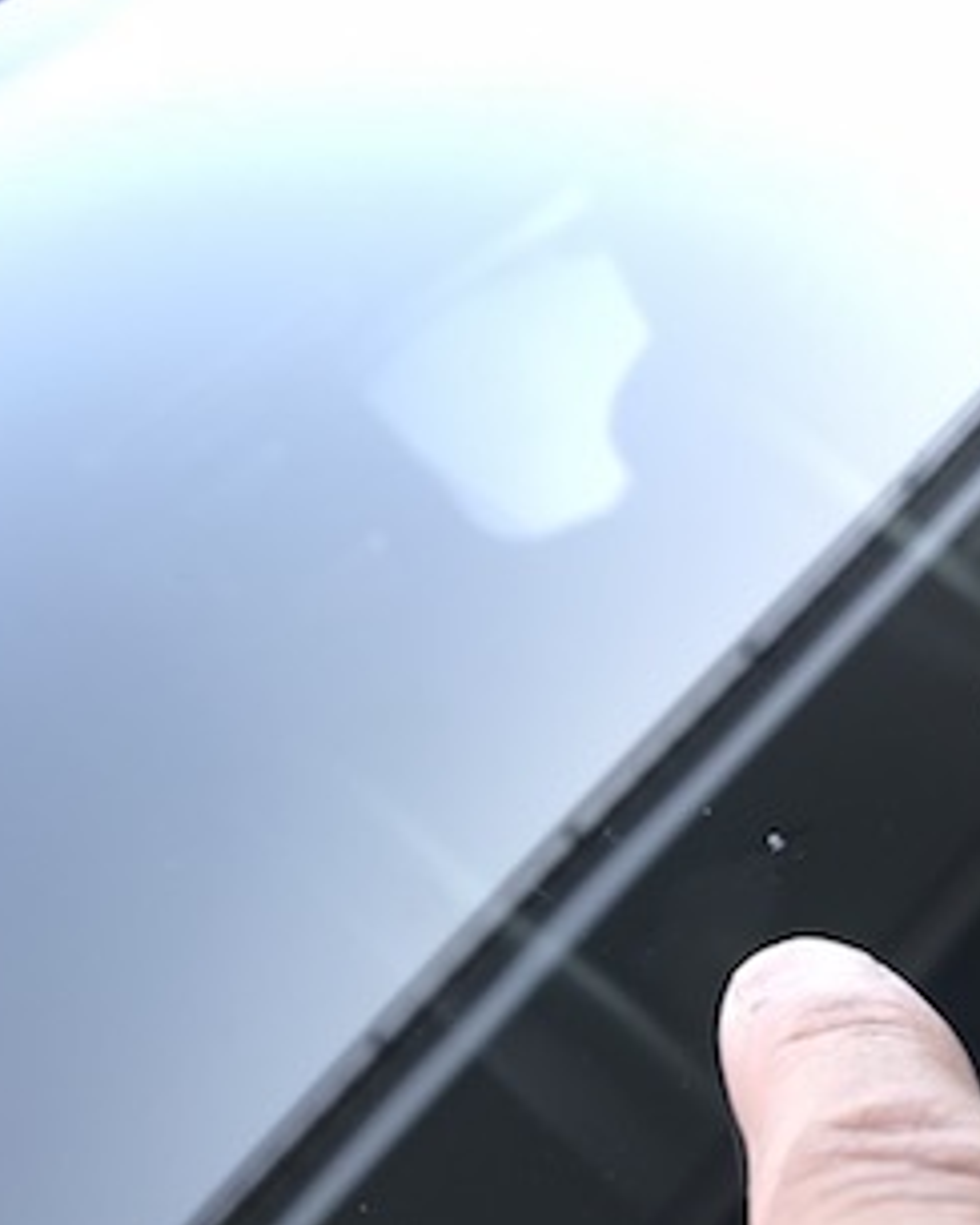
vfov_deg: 42.9
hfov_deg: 34.8
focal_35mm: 43
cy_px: 655
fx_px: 1559
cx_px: 390
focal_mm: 3.99
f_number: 1.8
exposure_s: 1/157
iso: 20
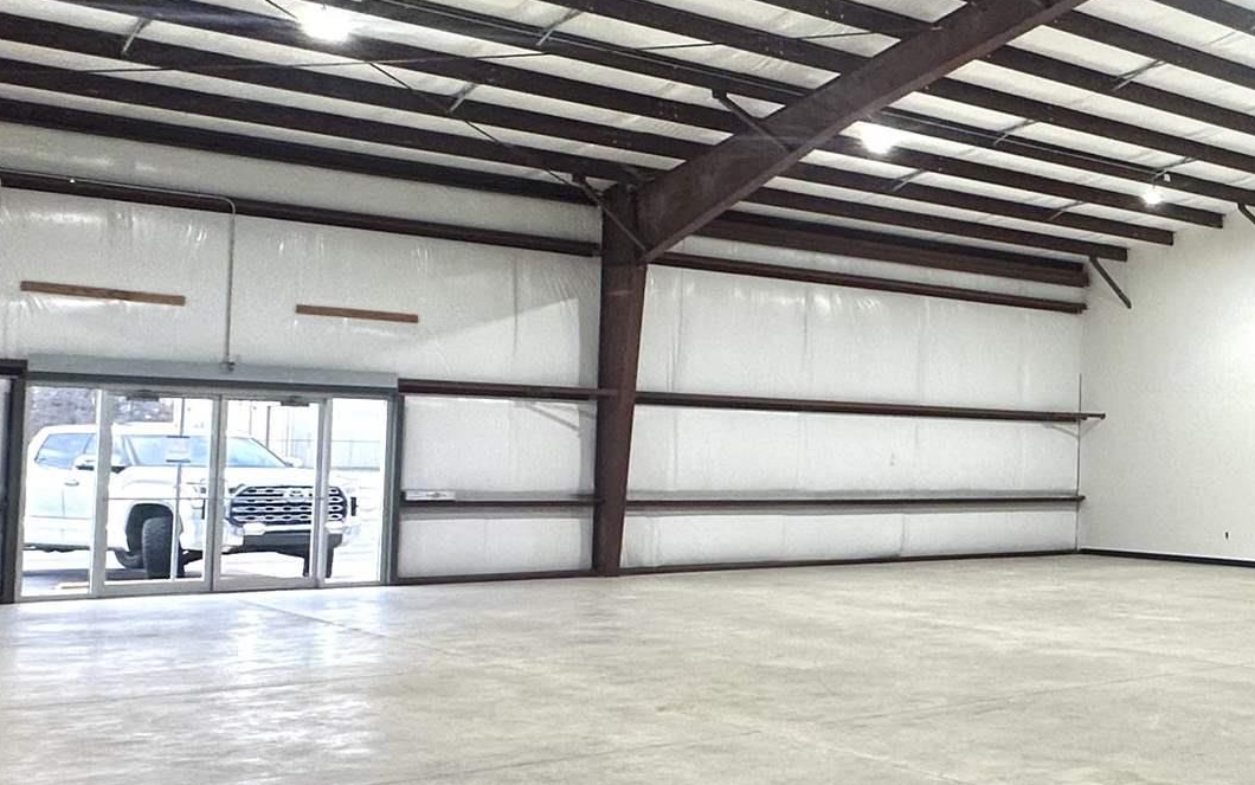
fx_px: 1471
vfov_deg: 29.9
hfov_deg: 37.0
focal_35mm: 43
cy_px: 420
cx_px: 1450
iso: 100
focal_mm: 2.22
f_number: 2.2
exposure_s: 1/120
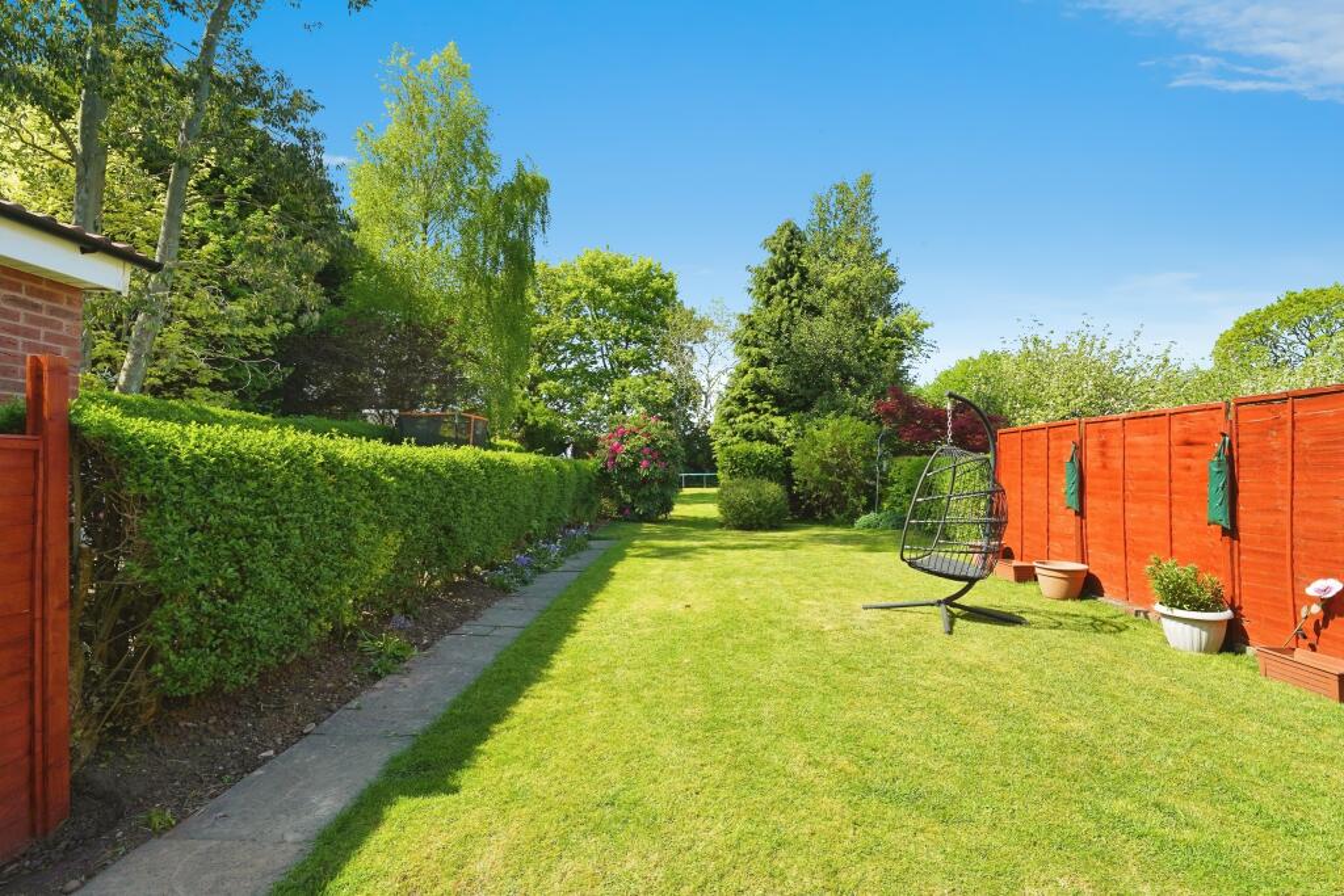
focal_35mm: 16
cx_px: 672
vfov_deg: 73.8
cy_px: 448
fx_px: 597
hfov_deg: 96.7
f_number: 8
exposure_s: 1/160
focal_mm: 16
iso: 400
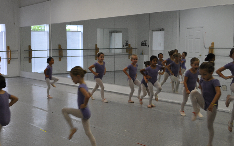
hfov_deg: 36.4
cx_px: 52
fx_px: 344
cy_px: 87
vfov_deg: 23.9
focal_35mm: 54
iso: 400
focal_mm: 22
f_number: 4.5
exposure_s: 1/80
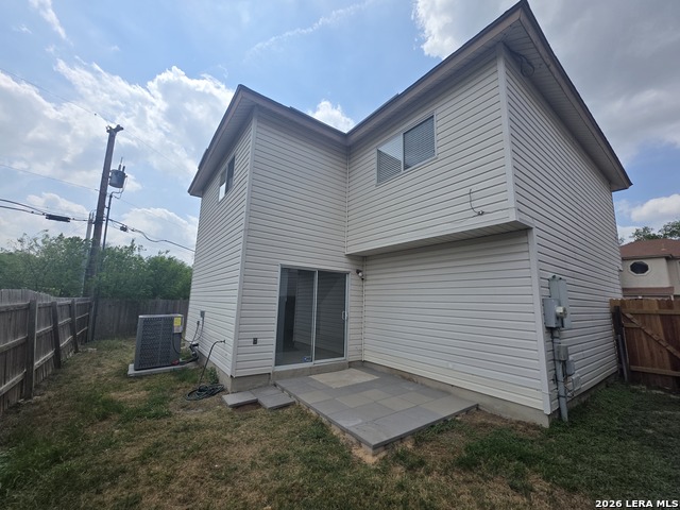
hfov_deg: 106.2
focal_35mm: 13
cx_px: 340
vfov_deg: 89.9
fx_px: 255
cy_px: 255
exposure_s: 1/3677
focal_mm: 2.2
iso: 40
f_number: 1.9
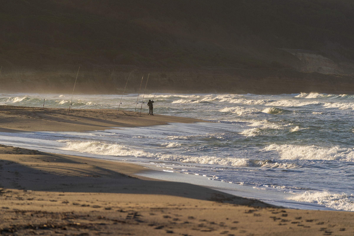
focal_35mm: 400
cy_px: 118
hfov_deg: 5.2
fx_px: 3933
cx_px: 177
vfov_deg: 3.4
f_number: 8
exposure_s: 1/640
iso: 100
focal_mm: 400
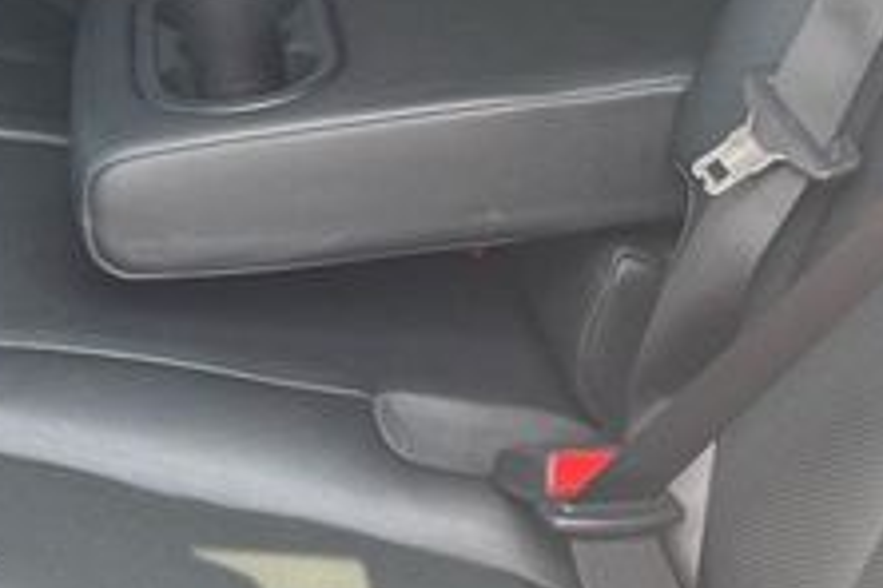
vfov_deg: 18.5
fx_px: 1766
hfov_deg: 27.9
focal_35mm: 72
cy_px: 36
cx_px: 577
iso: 80
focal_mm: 6.76
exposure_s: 1/121
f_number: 1.78
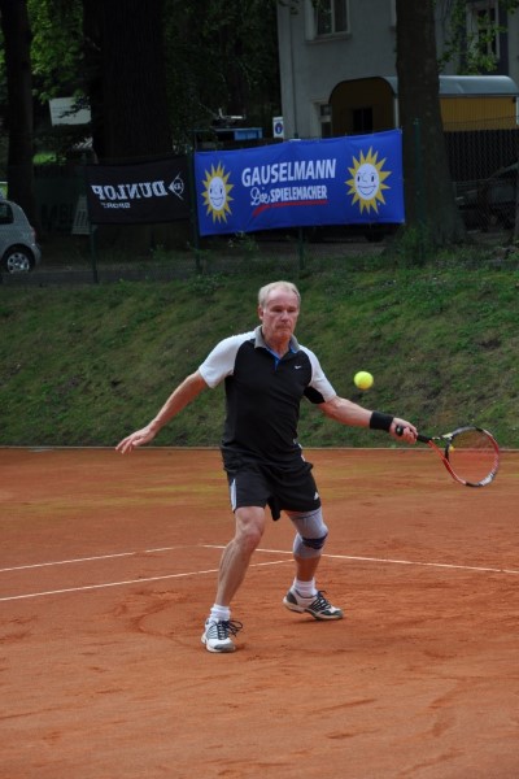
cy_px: 390
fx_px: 2757
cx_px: 260
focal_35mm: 128
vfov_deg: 16.1
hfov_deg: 10.8
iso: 200
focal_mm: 85
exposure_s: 1/250
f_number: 8
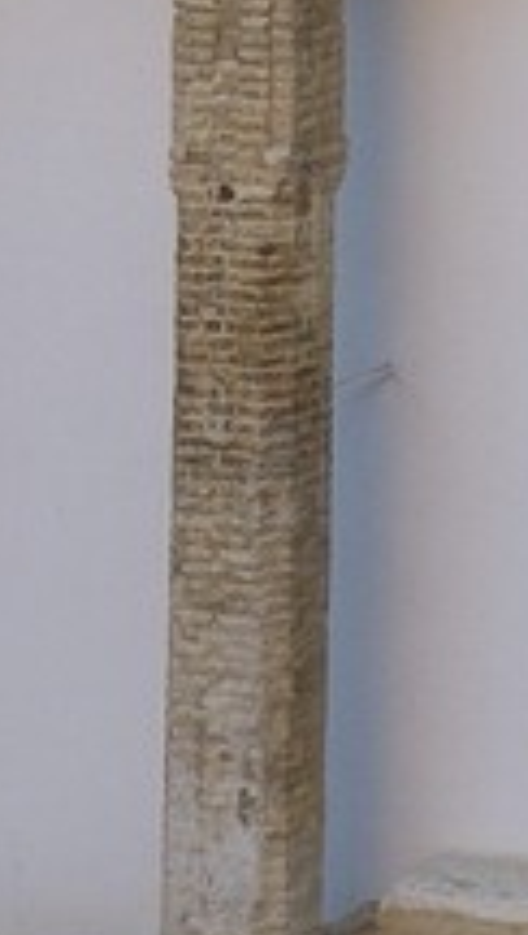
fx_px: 6724
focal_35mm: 271
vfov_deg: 7.4
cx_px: 2129
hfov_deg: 4.2
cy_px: -1294
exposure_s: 1/160
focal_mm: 35
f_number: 10
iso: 400
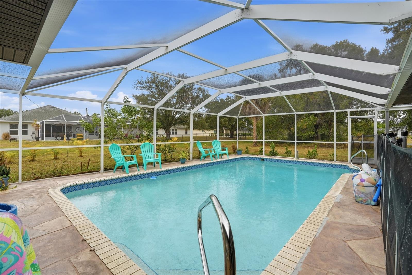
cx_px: 206
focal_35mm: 16
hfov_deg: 96.7
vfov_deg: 73.7
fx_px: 183
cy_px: 138
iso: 200
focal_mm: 16
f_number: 9
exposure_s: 1/400
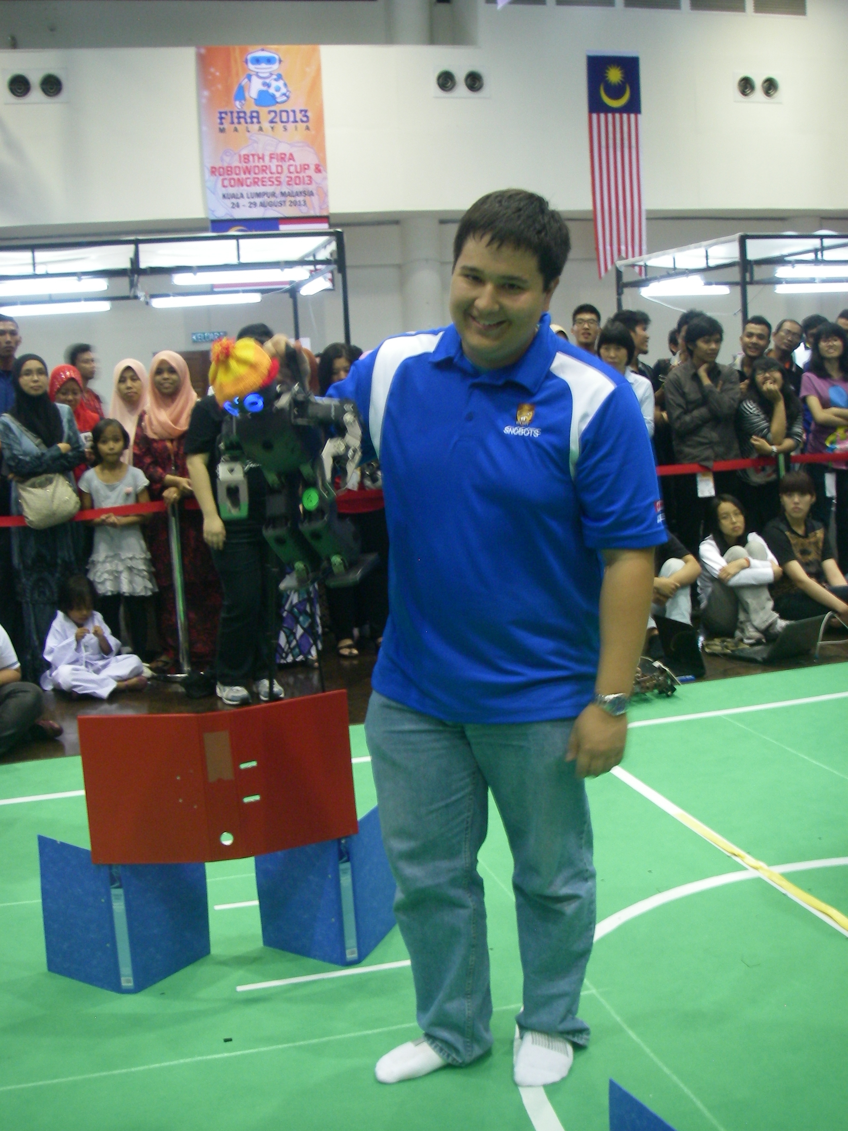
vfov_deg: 49.0
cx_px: 424
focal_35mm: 38
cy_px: 566
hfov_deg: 37.7
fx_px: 1241
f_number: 3.3
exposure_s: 1/15
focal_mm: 6.3
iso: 200
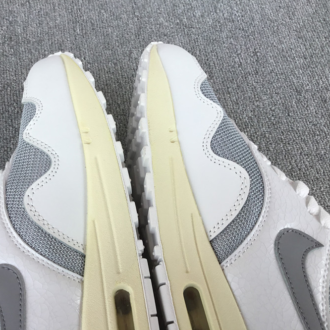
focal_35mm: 37
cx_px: 111
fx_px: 399
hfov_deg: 44.3
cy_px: 165
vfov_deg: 44.9
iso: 25
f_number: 2.4
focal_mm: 3.3
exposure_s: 1/458
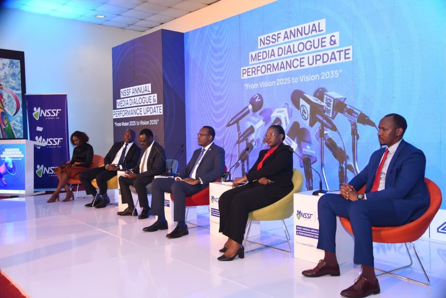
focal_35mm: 34
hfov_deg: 55.8
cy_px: 149
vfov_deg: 38.9
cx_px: 223
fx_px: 421
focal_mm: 34
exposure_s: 1/125
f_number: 5
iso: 1000
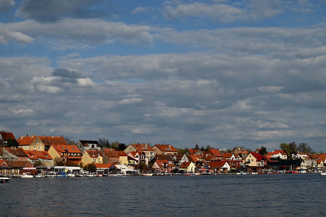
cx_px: 163
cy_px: 108
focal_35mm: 70
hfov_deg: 28.8
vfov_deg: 19.5
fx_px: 634
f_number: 7.1
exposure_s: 1/800
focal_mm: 70
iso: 100
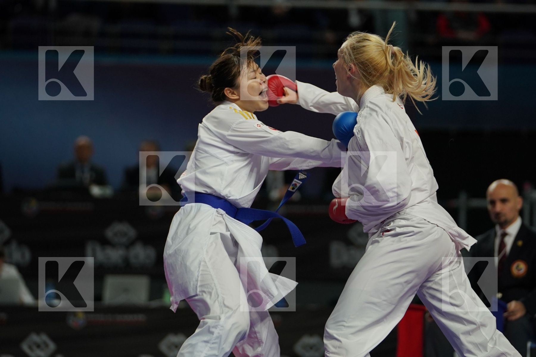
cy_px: 178
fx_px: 3662
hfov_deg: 8.4
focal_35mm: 246
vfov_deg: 5.6
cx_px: 268
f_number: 2.8
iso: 800
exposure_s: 1/1000
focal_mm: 164
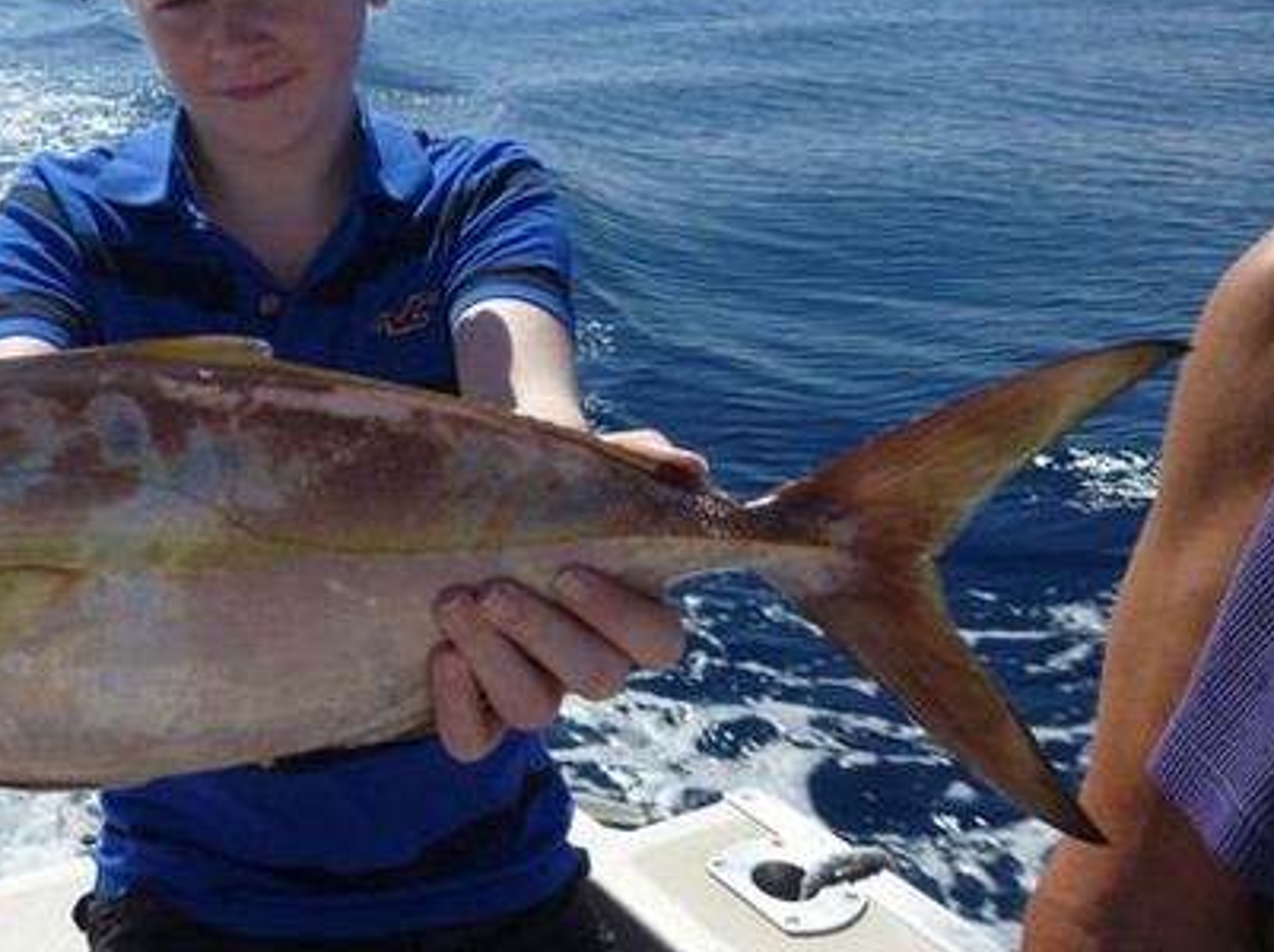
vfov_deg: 32.7
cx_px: 308
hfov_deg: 41.6
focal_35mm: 44
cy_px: 355
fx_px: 1618
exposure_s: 1/160
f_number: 10
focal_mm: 4.9
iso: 100
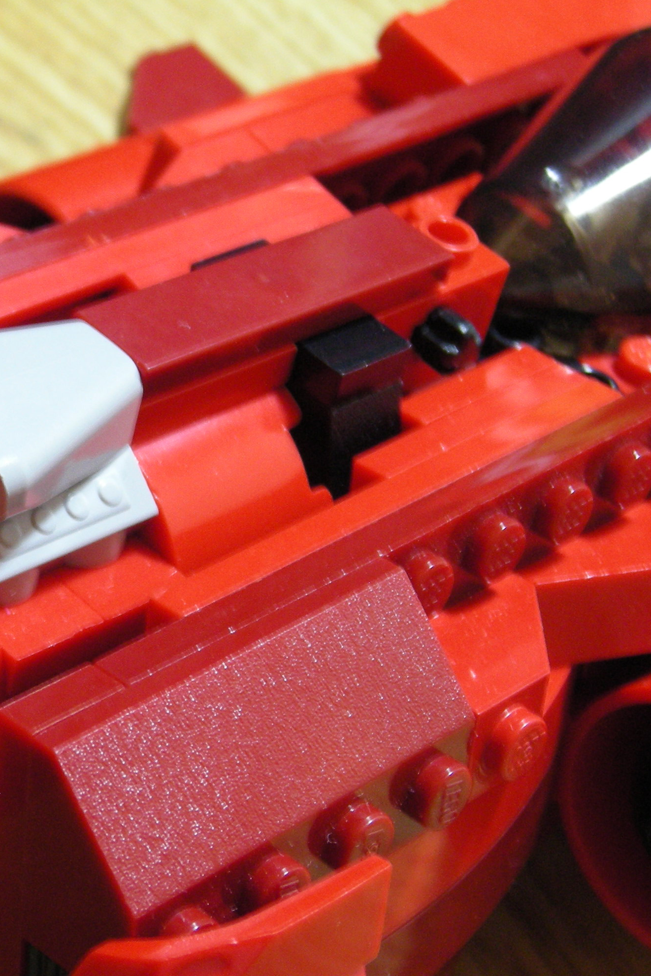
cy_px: 504
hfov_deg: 14.0
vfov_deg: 21.2
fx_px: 2604
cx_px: -26
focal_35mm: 96
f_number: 3.9
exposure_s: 1/10.3
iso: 200
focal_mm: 10.8
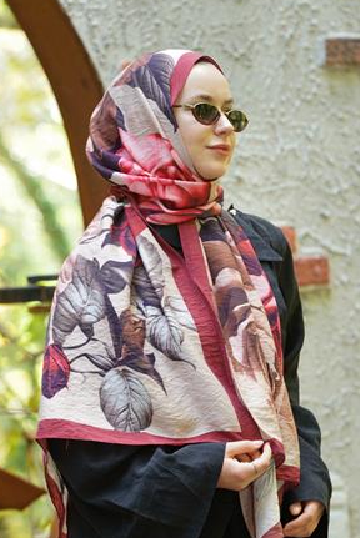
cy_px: 276
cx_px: 176
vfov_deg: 14.6
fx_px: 2096
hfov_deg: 9.8
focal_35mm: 140
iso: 640
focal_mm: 130
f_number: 5
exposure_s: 1/100
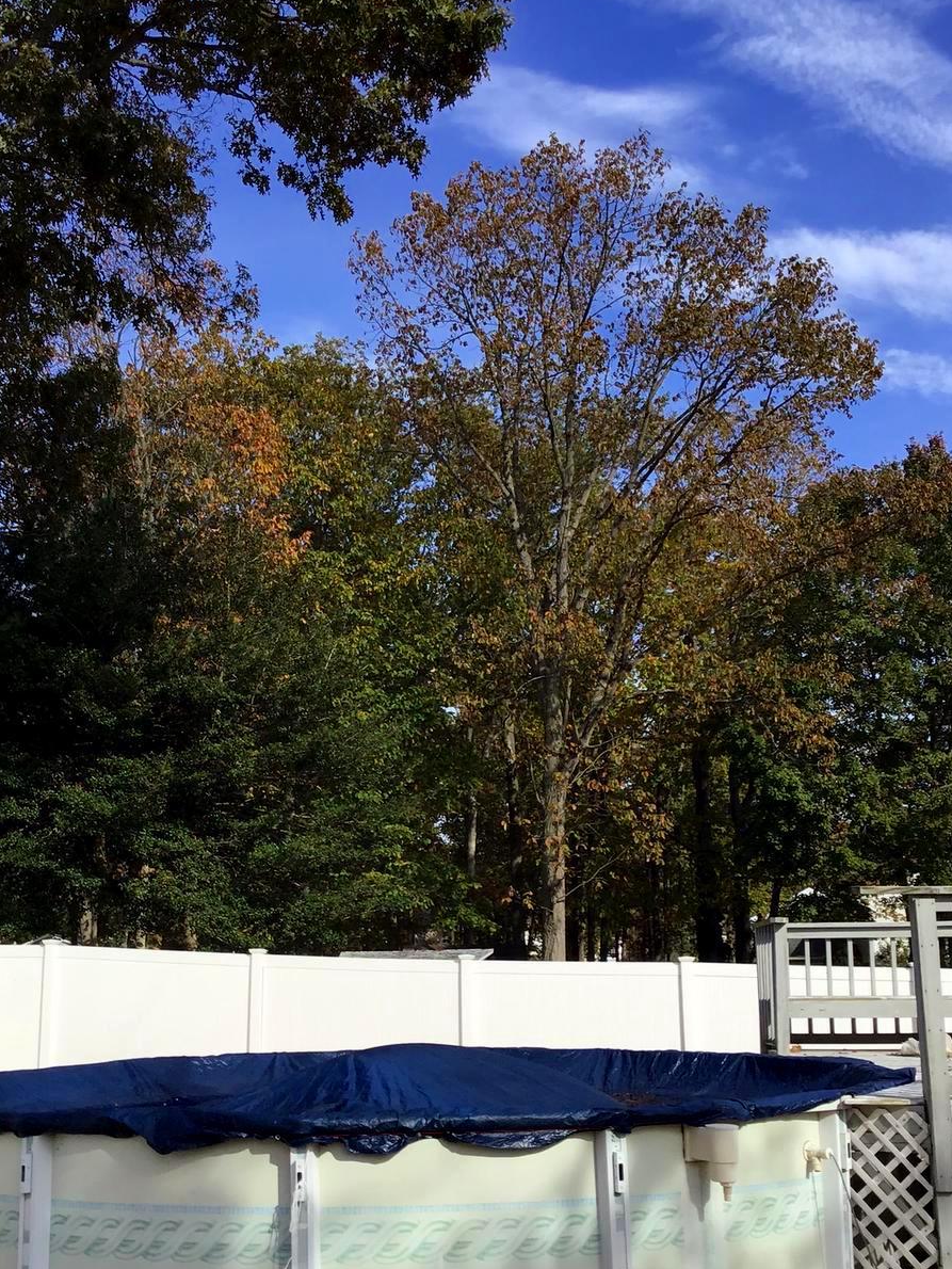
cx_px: 408
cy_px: 742
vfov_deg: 46.6
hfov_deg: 35.9
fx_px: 1466
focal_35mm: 40
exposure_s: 1/959
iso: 25
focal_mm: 3.3
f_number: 2.4
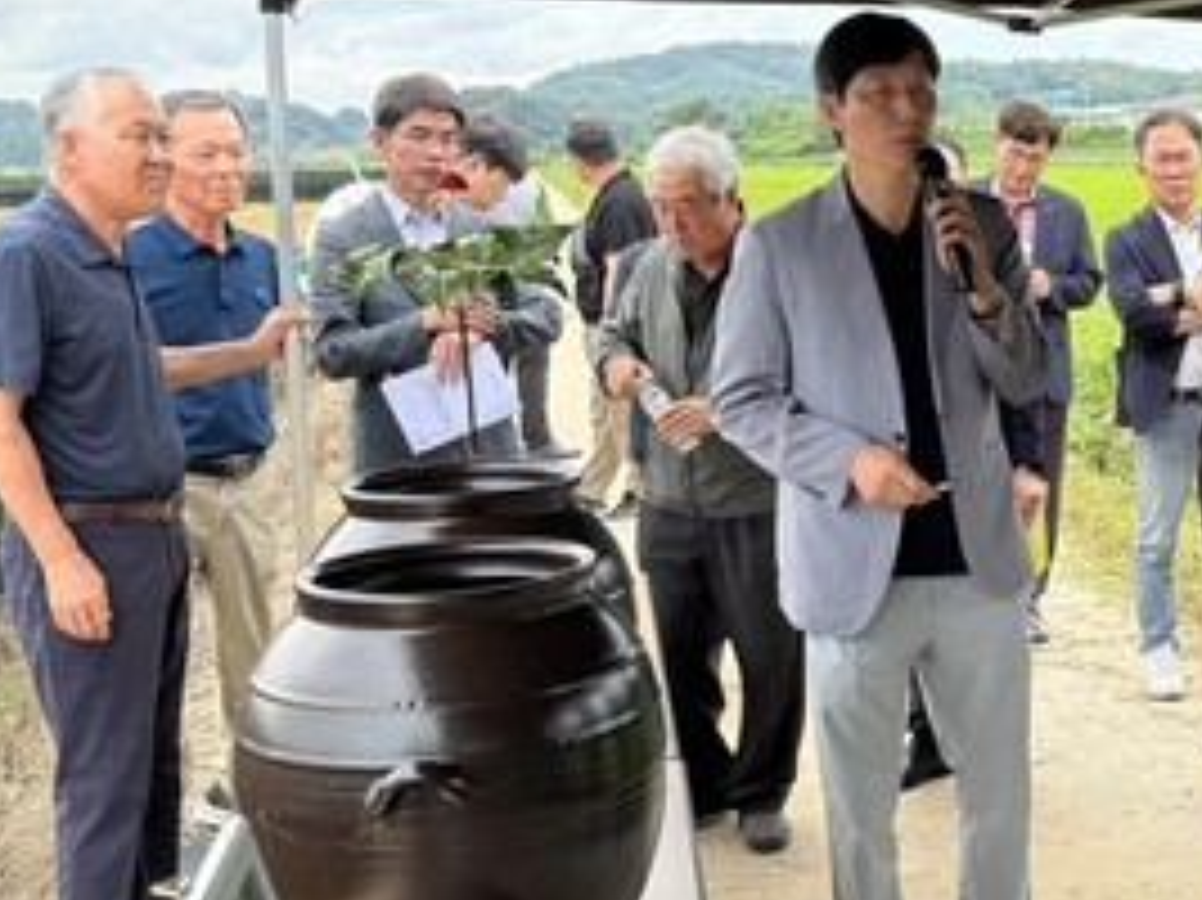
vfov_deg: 27.0
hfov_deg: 33.5
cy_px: 418
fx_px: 1874
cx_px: 1103
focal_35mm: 54
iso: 80
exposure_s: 1/822
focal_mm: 6.76
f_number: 1.78
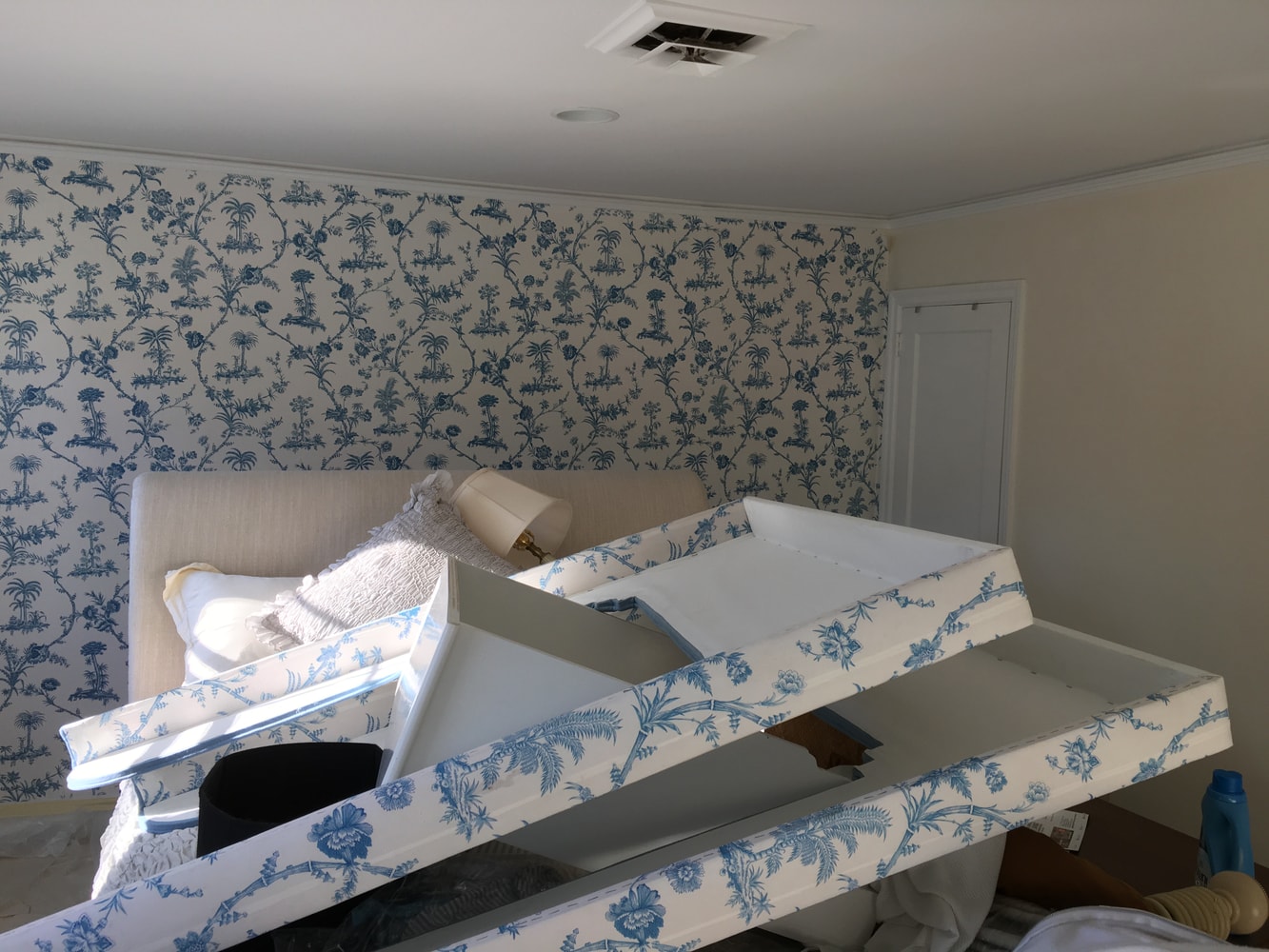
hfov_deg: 61.7
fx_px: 1063
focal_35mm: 29
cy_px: 476
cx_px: 634
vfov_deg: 48.2
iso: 32
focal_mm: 4.15
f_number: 2.2
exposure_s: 1/120
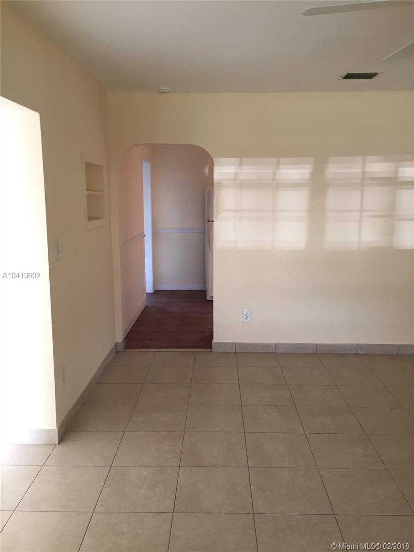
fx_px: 462
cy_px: 276
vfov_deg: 61.7
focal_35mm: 29
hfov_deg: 48.2
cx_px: 207
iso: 64
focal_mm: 4.15
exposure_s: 1/30
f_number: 2.2
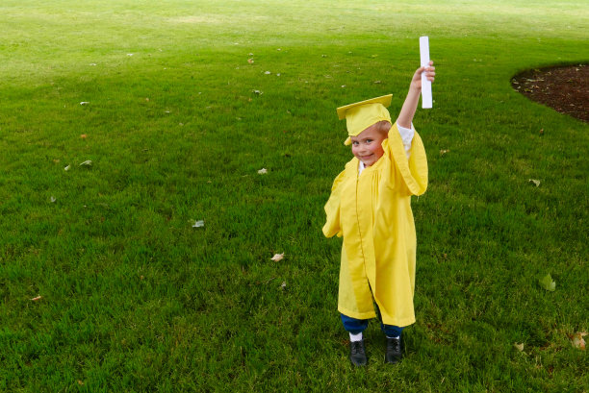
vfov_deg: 40.0
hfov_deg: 57.2
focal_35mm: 33
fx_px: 540
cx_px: 294
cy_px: 196
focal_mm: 14.9
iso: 1000
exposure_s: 1/80
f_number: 8
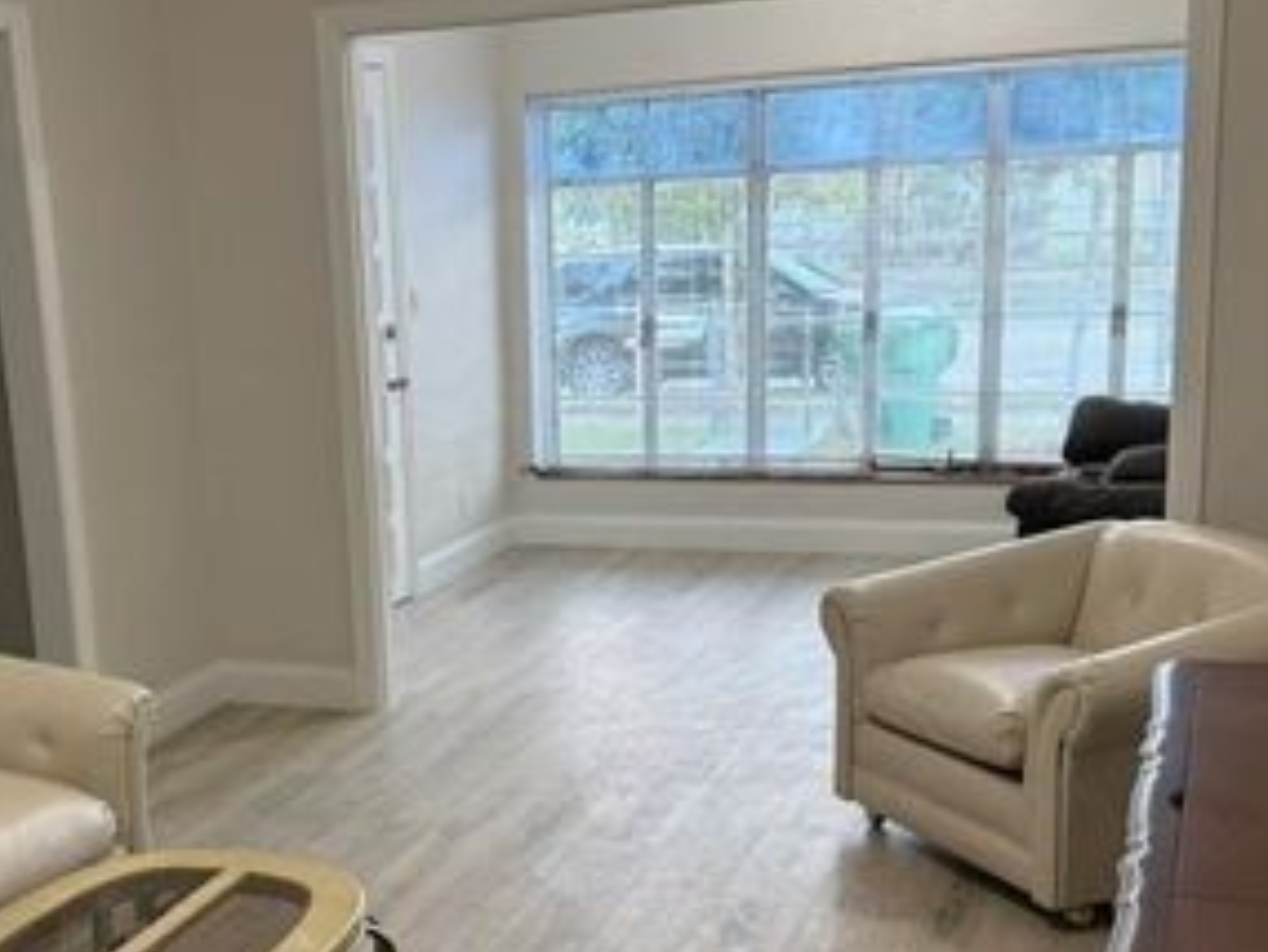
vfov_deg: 29.0
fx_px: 1832
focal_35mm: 50
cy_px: 616
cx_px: 387
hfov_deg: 37.6
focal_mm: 6.76
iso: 160
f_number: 1.78
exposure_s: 1/60
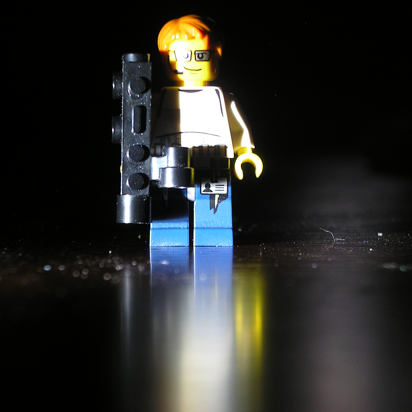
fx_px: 1562
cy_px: 206
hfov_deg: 15.0
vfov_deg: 15.0
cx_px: 193
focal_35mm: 116
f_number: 3.8
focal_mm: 20.4
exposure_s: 1/5
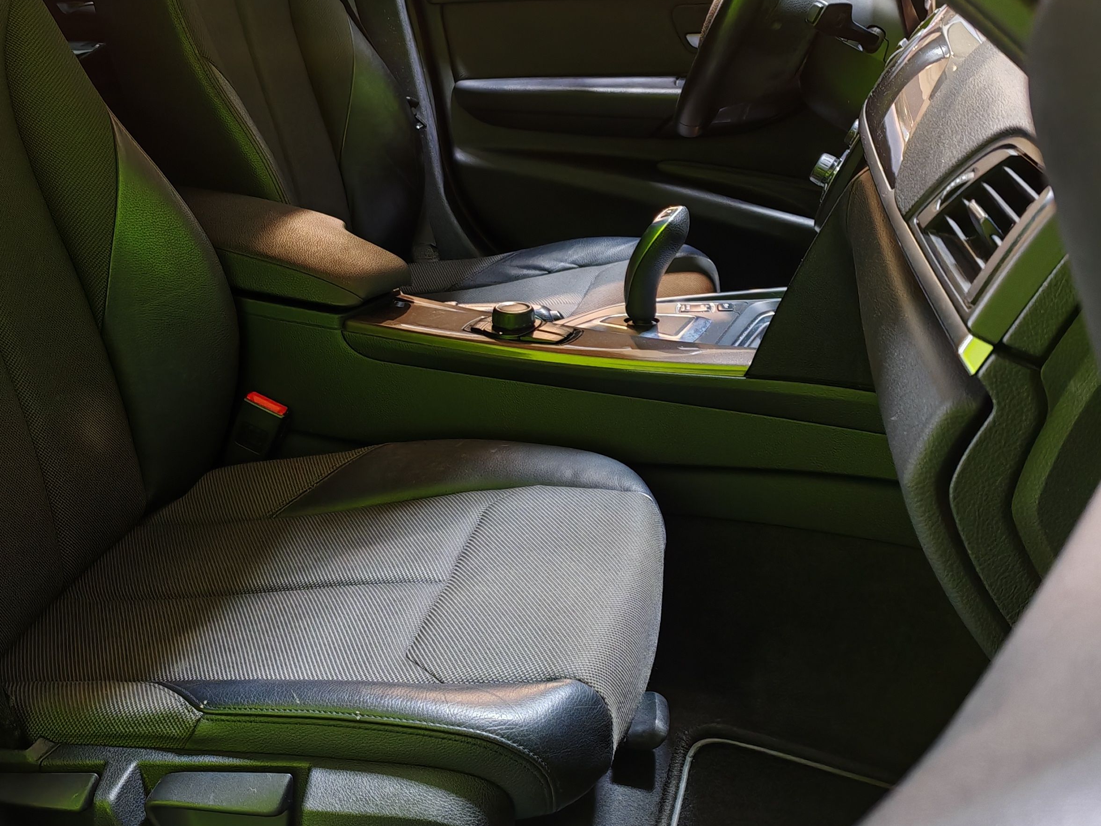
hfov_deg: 39.6
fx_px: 1495
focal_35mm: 47
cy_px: 270
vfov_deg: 30.6
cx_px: 314
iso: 80
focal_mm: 6.83
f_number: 1.4
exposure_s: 1/33
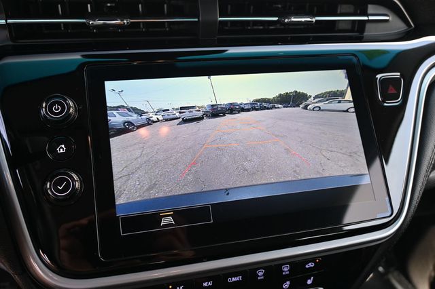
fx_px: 371
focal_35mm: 31
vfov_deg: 42.6
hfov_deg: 60.7
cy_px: 144
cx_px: 218
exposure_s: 1/160
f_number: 3.8
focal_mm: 20.5
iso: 400
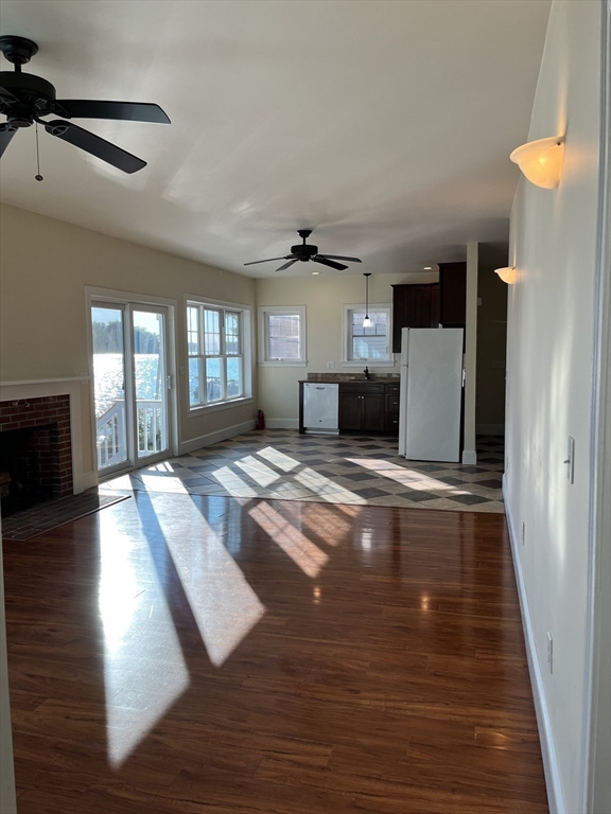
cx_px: 306
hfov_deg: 53.1
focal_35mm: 26
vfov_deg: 67.3
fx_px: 612
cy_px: 407
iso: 50
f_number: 1.6
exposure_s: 1/435
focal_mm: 5.1
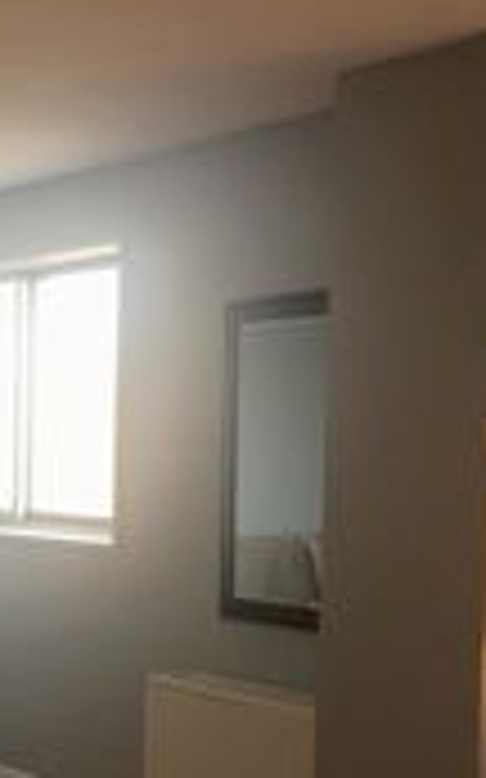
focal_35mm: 76
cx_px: -20
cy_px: 598
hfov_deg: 16.7
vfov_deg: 26.7
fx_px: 1612
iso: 32
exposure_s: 1/40
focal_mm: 4.15
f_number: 2.2
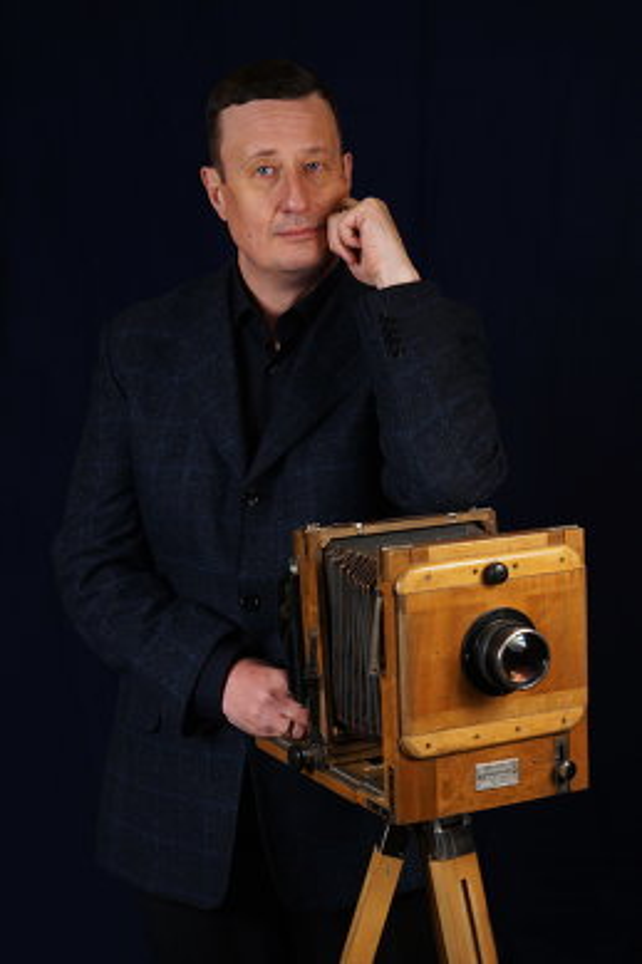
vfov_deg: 29.9
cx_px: 321
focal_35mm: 68
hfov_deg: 20.1
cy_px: 482
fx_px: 1807
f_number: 2.8
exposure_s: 1/80
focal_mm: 45
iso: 400
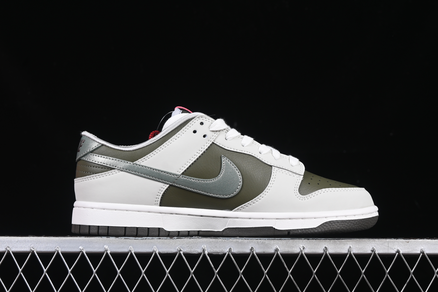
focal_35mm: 75
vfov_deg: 18.2
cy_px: 146
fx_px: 912
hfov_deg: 27.0
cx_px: 219
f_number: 8
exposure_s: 1/80
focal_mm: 50
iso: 160
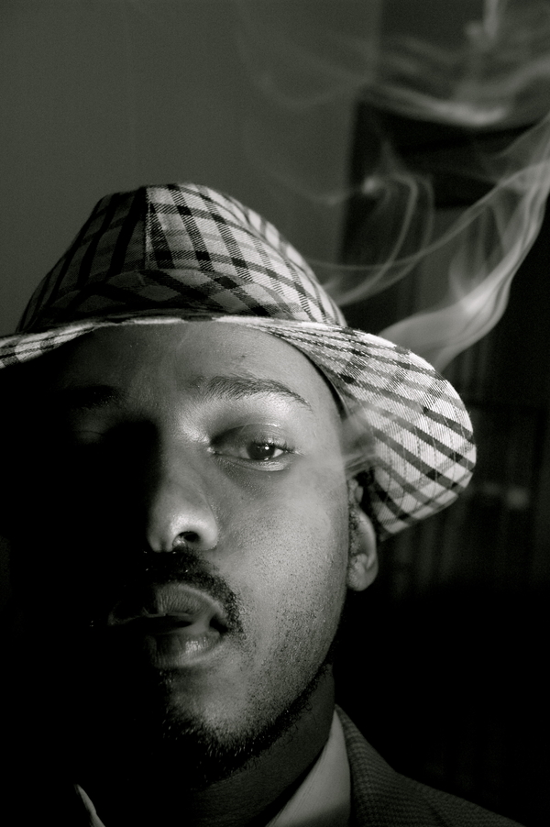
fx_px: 1308
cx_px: 275
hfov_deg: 23.7
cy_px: 414
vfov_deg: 35.1
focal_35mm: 57
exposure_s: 1/200
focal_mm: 38
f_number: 4.8
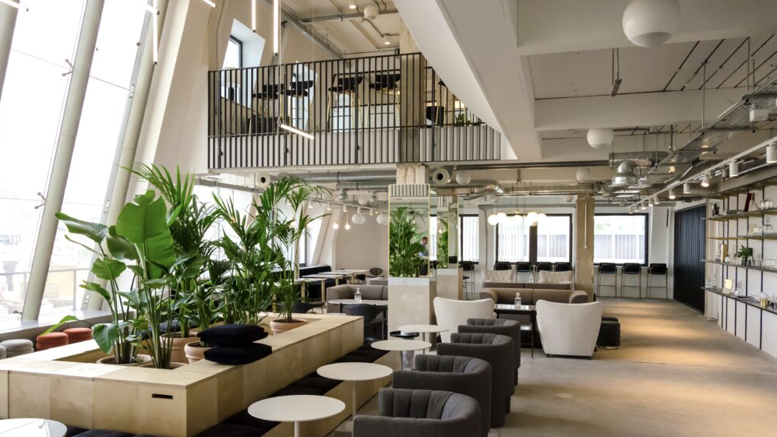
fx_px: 598
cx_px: 379
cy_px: 245
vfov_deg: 40.1
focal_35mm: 29
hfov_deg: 66.1
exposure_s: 1/250
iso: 2200
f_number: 6.3
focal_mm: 18
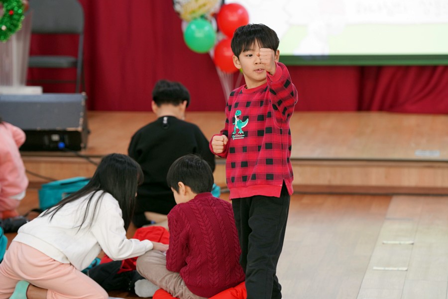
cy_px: 150
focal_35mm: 139
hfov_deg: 14.8
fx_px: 1730
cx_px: 224
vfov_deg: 9.9
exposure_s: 1/160
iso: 1000
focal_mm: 139
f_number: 4
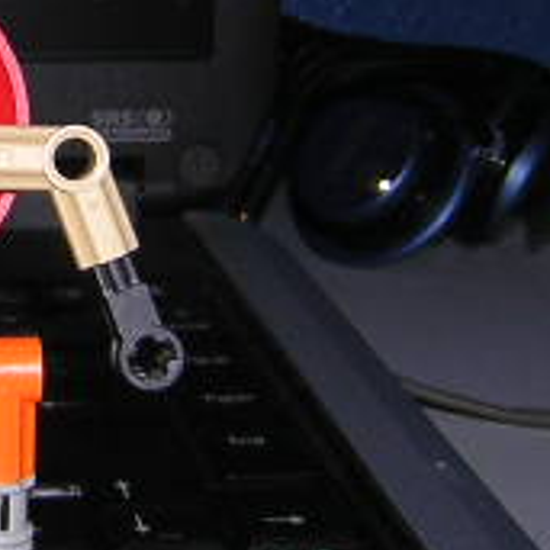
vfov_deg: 14.6
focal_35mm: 119
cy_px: 119
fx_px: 2139
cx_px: -61
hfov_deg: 14.3
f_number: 5.2
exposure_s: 1/60.1
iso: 100
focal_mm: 4.7
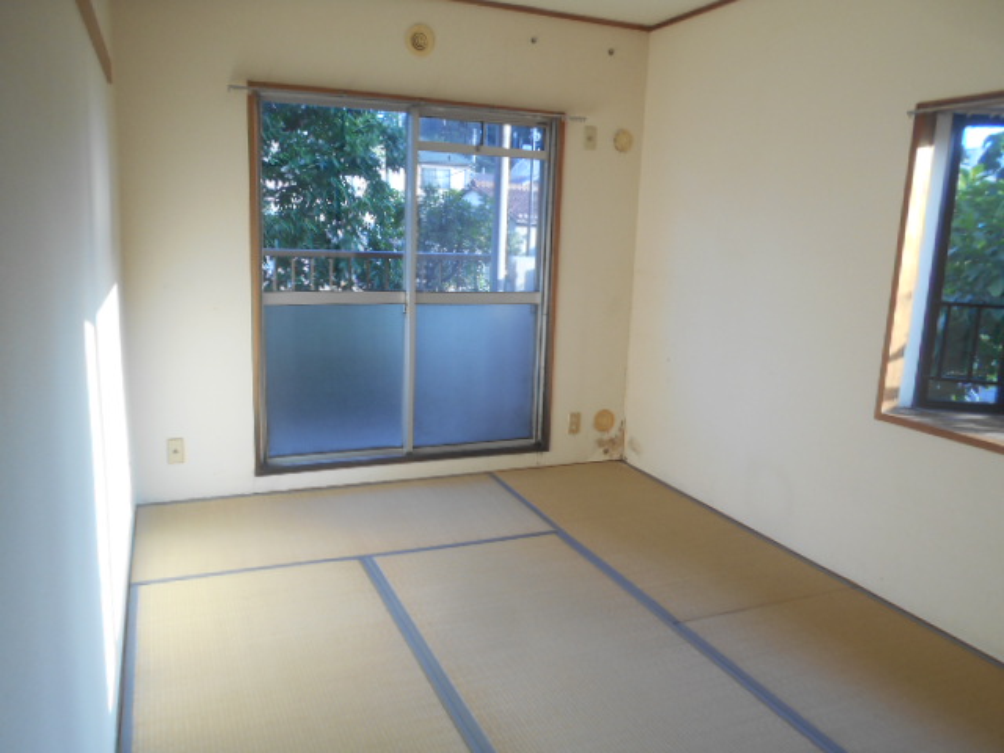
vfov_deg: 53.1
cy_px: 376
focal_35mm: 26
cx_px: 502
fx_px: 754
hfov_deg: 67.3
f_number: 3.2
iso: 80
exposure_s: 1/50
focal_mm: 4.6
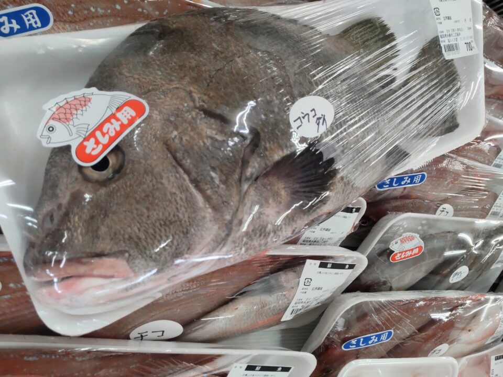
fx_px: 349
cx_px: 252
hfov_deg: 71.6
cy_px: 188
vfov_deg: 56.8
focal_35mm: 24
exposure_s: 1/60
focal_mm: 3.43
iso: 113
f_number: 2
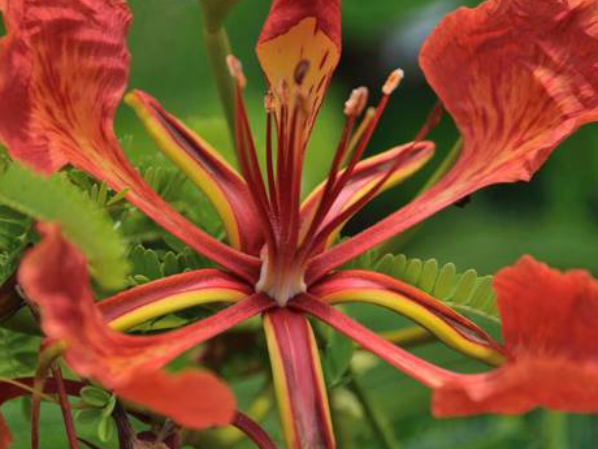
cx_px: 300
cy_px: 95
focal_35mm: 197
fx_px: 3403
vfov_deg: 7.5
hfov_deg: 10.0
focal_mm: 90
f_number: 5.3
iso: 100
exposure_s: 1/250
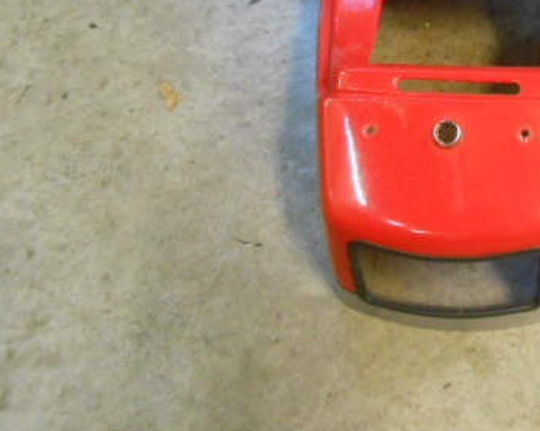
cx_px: 445
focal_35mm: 47
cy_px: 80
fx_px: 750
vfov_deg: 31.1
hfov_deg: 37.9
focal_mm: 4.6
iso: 800
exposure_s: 1/20
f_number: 3.5
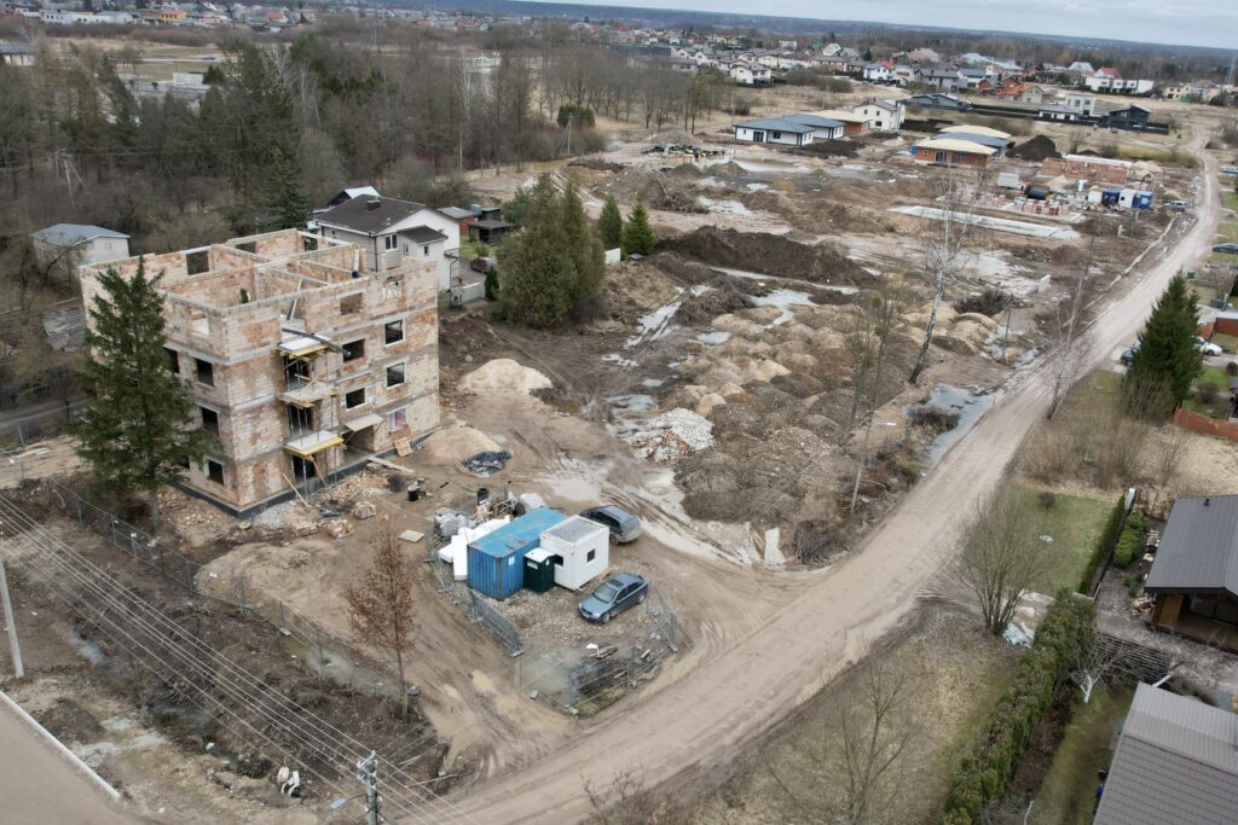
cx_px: 619
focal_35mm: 22
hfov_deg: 78.6
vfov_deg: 57.2
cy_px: 412
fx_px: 757
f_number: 2.8
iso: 200
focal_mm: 8.38
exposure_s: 1/500
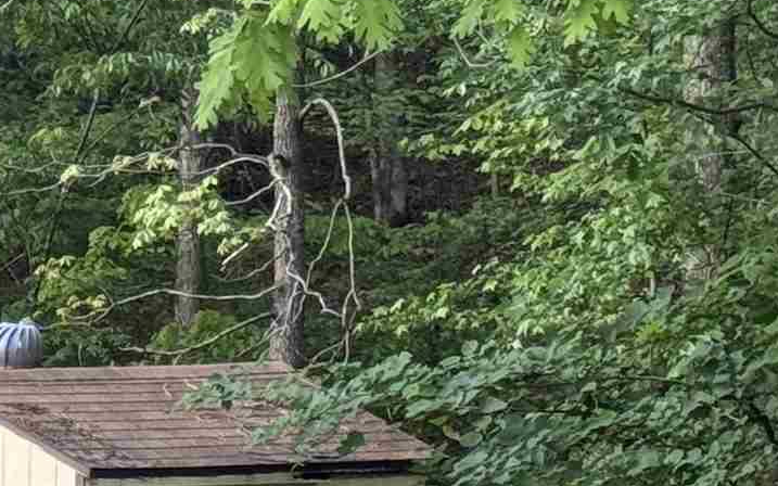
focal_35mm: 218
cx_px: -356
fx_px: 4622
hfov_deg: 9.4
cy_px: 609
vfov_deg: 6.0
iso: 100
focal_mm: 6.76
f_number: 1.78
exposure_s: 1/79
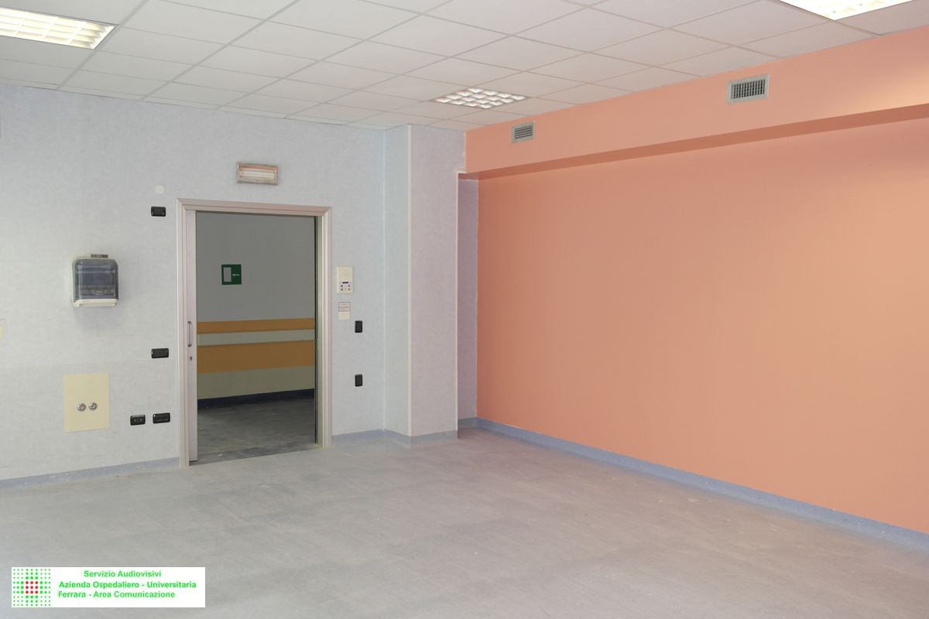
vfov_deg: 43.6
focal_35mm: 30
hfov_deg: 61.9
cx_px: 464
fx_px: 774
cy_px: 310
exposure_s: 1/80
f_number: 3.5
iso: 400
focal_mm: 20
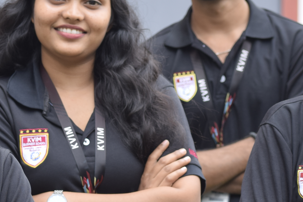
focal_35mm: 406
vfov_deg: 3.4
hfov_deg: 5.1
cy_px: 113
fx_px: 3417
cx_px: 169
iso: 100
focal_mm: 86
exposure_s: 1/200
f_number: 4.8
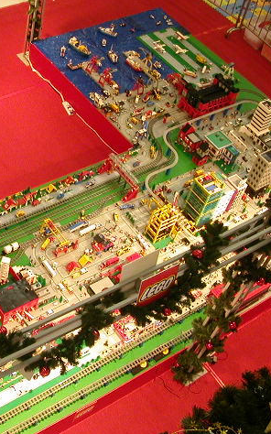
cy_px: 218
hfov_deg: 23.6
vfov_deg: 38.2
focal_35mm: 53
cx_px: 16
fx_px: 627
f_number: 2.7
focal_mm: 5.6
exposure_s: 1/25.6
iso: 265
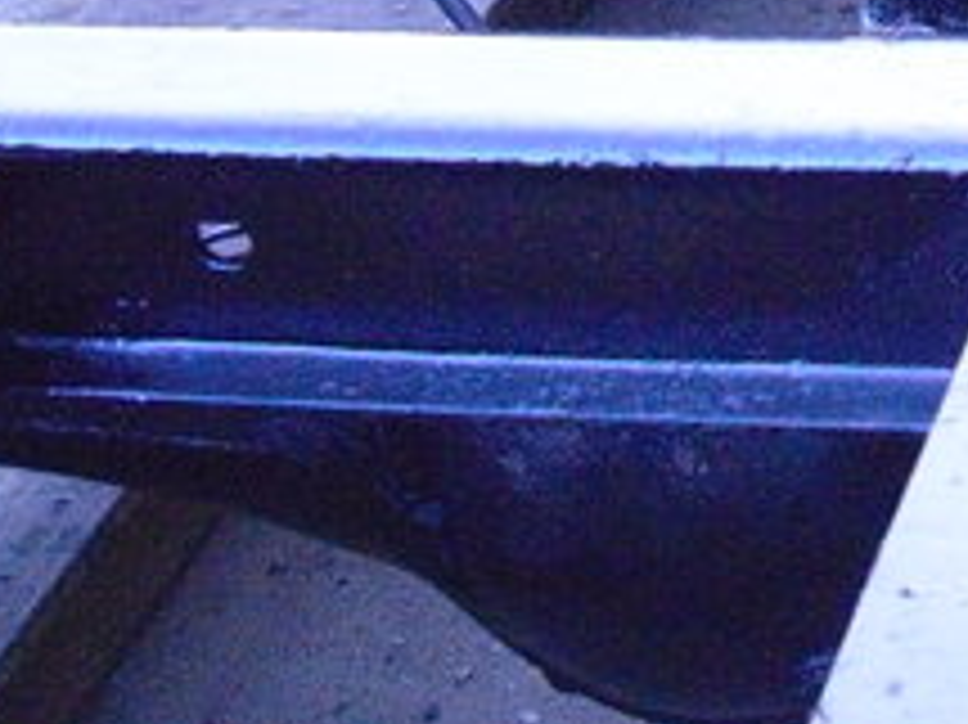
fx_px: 3466
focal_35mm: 124
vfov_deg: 11.4
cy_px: -402
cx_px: 1225
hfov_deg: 15.2
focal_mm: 6.2
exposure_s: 1/25
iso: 800
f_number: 2.8
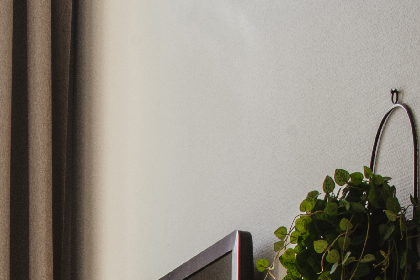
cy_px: 716
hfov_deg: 10.4
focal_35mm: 187
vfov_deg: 6.9
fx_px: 2182
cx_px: -302
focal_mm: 31
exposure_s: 1/4
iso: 200
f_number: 16
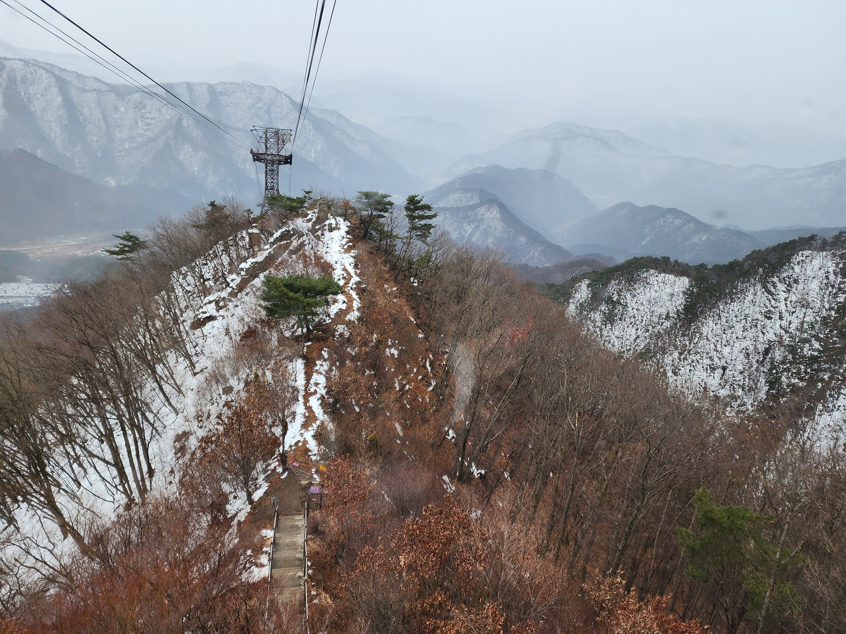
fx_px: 562
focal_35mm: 23
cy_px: 317
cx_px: 423
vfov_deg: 58.9
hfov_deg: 73.9
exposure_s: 1/180
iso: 80
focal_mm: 6.4
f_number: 1.8
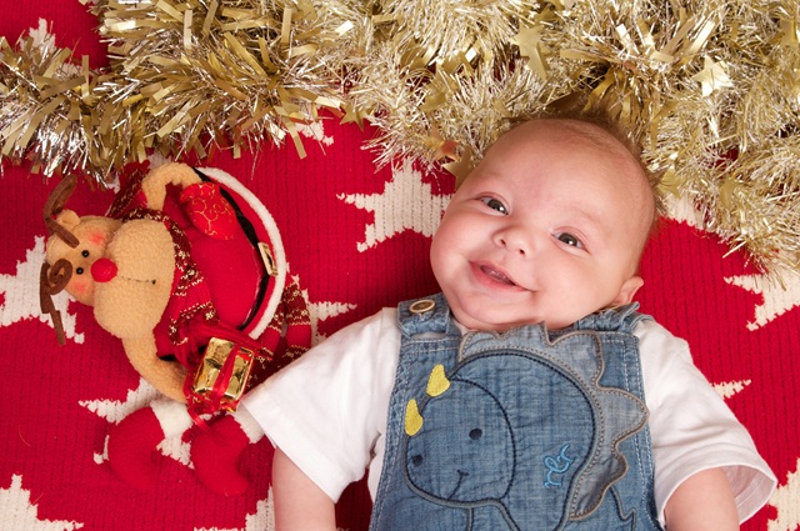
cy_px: 266
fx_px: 1465
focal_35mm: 66
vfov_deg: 20.6
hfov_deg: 30.5
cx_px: 400
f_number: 10
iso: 100
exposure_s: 1/160
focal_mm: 44
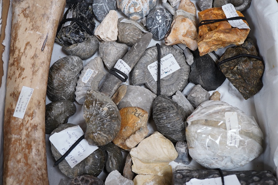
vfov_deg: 29.9
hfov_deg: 43.6
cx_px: 139
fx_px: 347
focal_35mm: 45
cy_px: 92
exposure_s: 1/125
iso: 1250
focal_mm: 30
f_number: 4.5
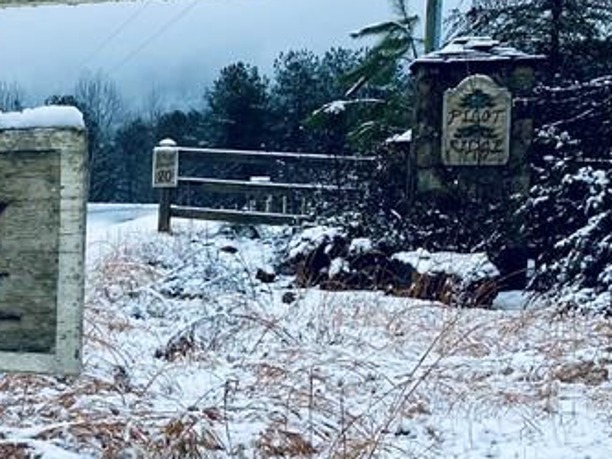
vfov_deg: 18.4
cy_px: 330
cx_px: -200
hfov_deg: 21.8
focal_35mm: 80
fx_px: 1415
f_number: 1.8
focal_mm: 4.25
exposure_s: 1/990
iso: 32
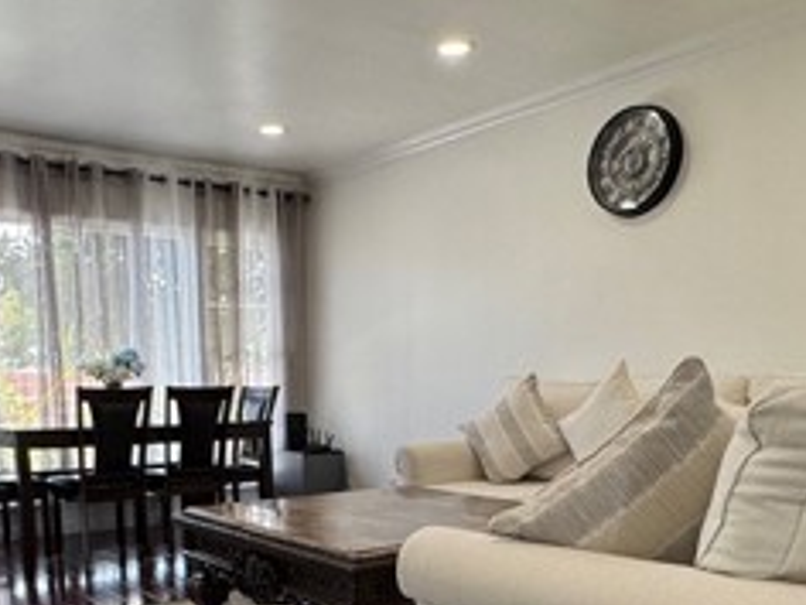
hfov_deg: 48.9
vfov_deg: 35.5
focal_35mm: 38
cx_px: 352
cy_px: 543
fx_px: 885
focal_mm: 2.22
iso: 100
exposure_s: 1/120
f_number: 2.2
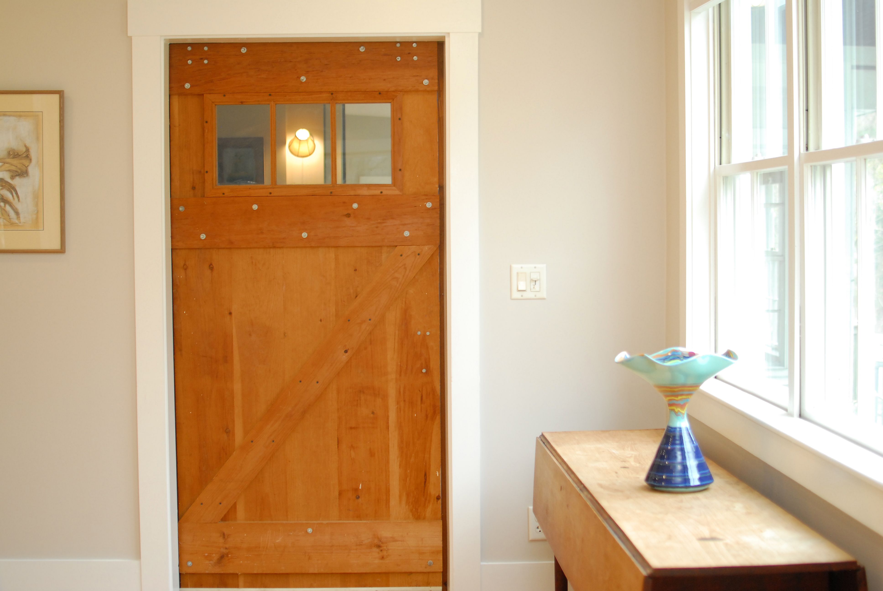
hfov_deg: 37.8
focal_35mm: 52
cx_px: 442
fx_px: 1289
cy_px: 296
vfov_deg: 25.8
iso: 400
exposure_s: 1/320
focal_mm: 35
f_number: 2.5
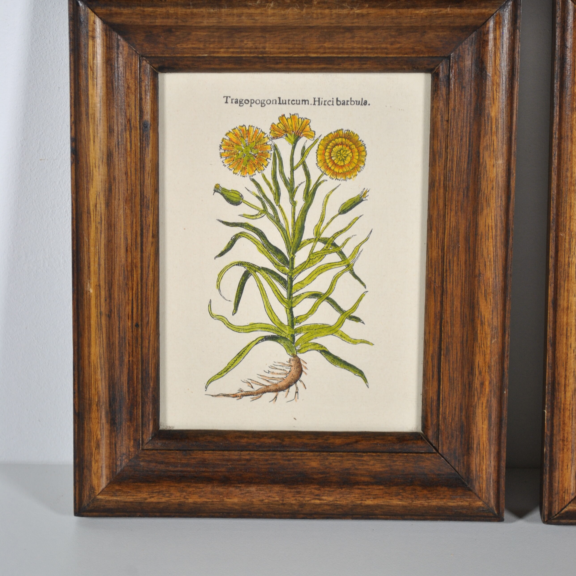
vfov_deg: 16.5
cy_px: 238
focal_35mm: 106
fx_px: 1989
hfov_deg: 16.5
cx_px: 290
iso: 200
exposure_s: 1/40
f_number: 5.6
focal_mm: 55
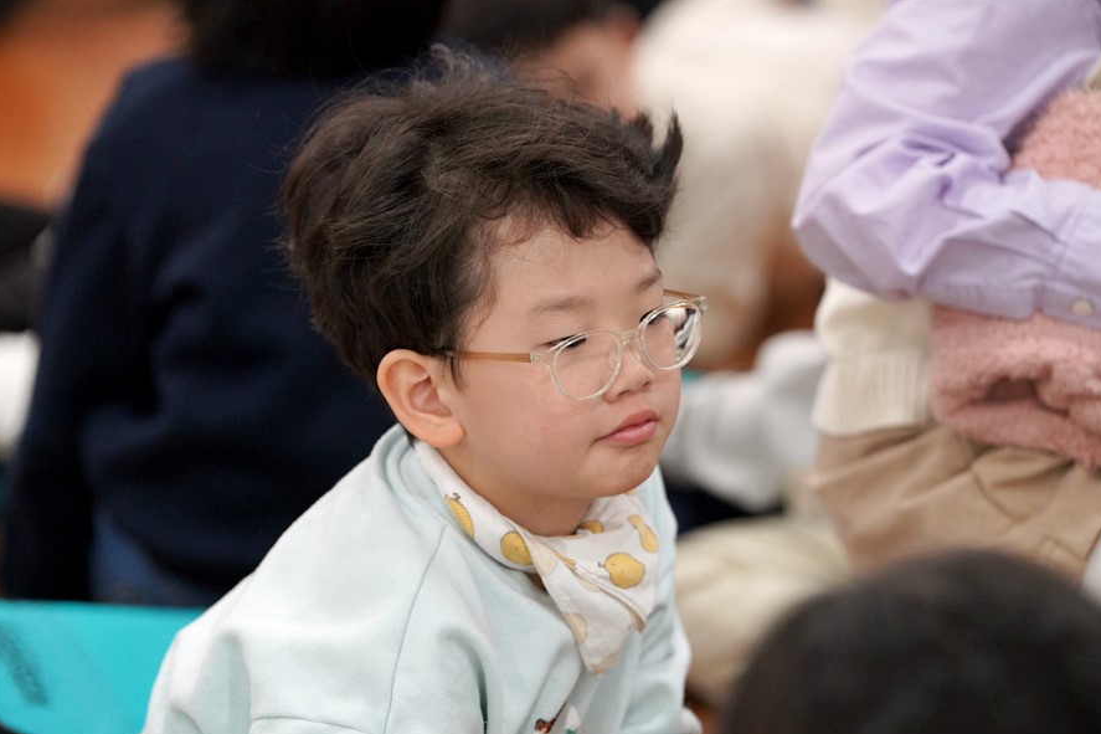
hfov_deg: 10.1
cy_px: 370
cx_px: 552
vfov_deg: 6.8
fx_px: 6207
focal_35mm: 203
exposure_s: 1/250
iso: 3200
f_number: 4
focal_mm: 200
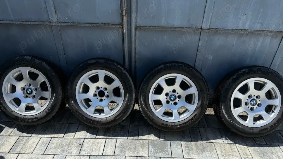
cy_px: 105
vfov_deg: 42.4
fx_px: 203
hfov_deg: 69.8
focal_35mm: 27
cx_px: 144
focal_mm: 6.76
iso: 80
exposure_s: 1/4167
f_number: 1.78
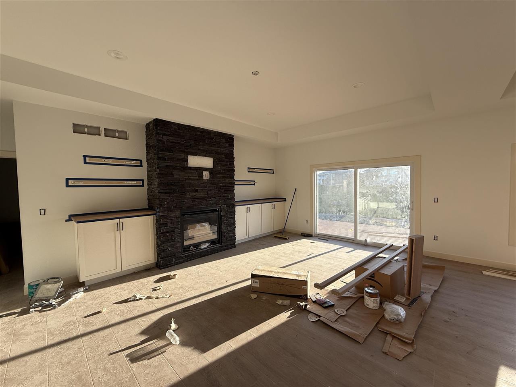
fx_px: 209
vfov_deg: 85.7
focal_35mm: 14
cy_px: 194
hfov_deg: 102.1
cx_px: 258
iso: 50
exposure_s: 1/275
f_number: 2.2
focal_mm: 2.22
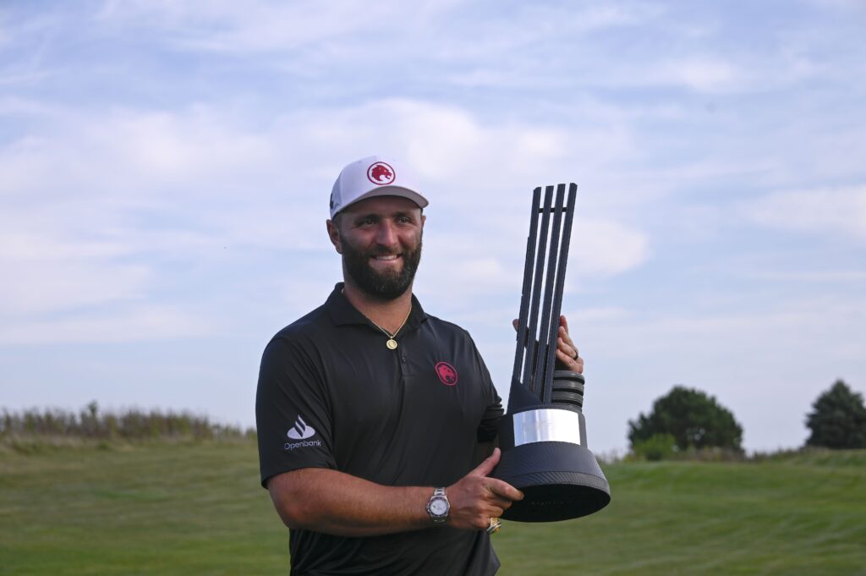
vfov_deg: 19.4
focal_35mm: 70
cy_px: 288
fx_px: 1682
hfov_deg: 28.9
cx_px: 433
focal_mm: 70
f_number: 6.3
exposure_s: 1/400
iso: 125
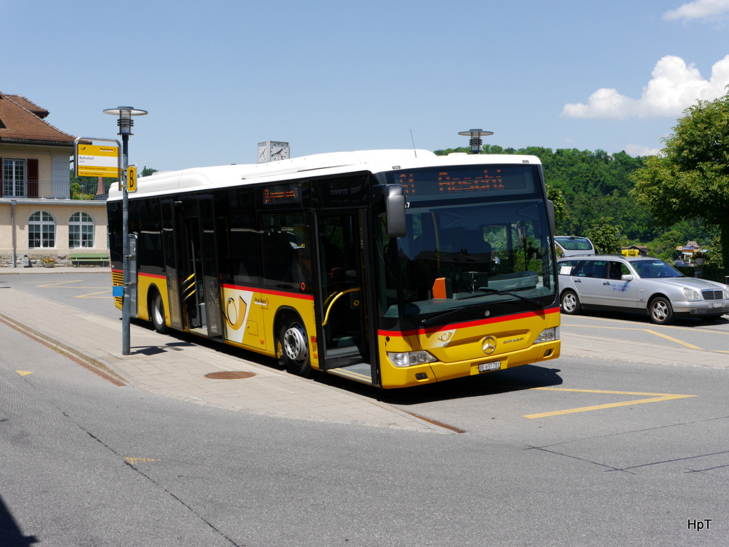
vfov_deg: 32.9
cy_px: 274
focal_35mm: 44
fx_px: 927
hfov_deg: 42.9
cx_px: 364
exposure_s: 1/400
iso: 160
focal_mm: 22
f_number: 8
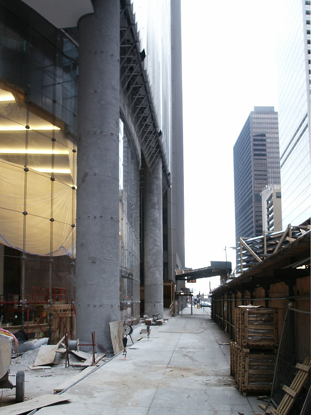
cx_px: 156
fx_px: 419
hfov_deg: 40.7
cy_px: 208
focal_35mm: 35
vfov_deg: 52.6
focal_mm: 7.25
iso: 64
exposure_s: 1/60
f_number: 3
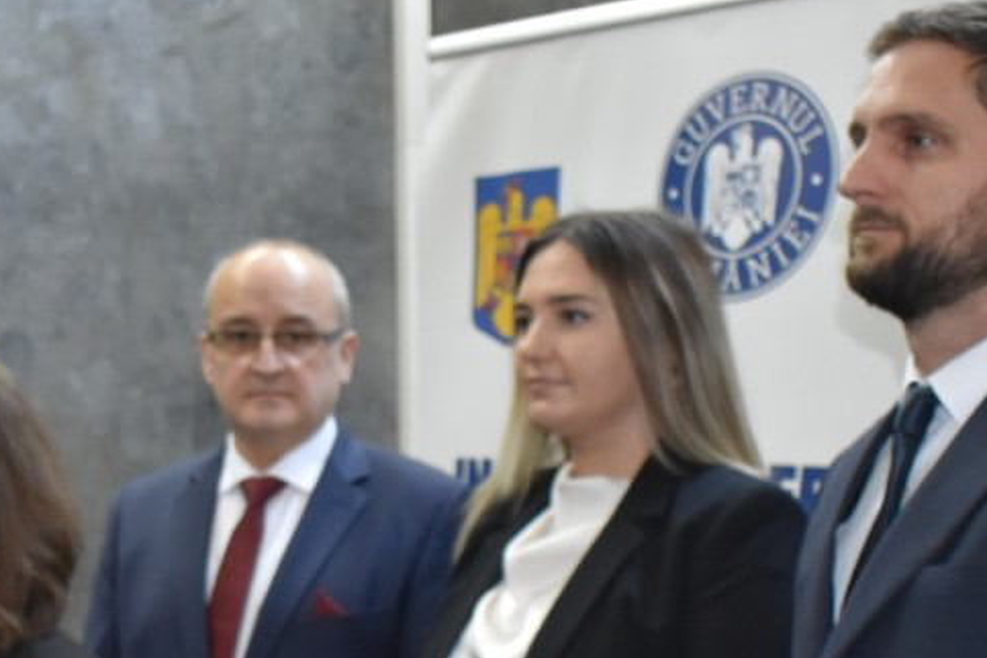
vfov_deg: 17.8
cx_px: 235
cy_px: 629
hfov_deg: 26.5
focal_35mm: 75
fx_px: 2061
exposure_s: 1/60
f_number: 3.8
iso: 1800
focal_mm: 21
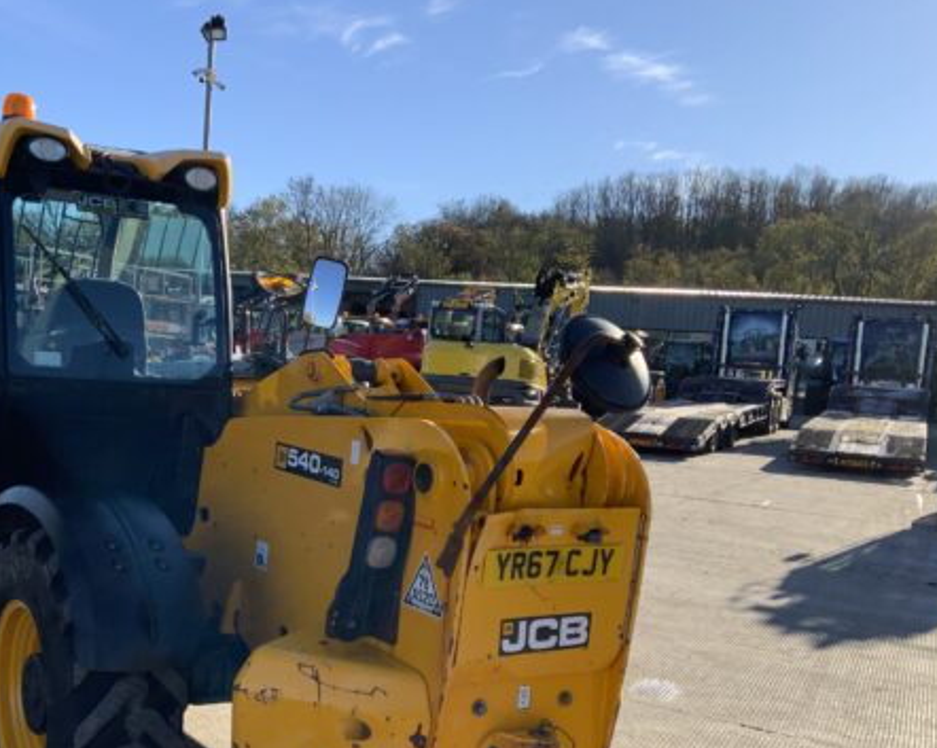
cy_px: 498
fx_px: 1136
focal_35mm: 41
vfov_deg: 36.1
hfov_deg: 44.2
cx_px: 318
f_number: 1.8
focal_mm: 3
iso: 16
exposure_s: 1/1221
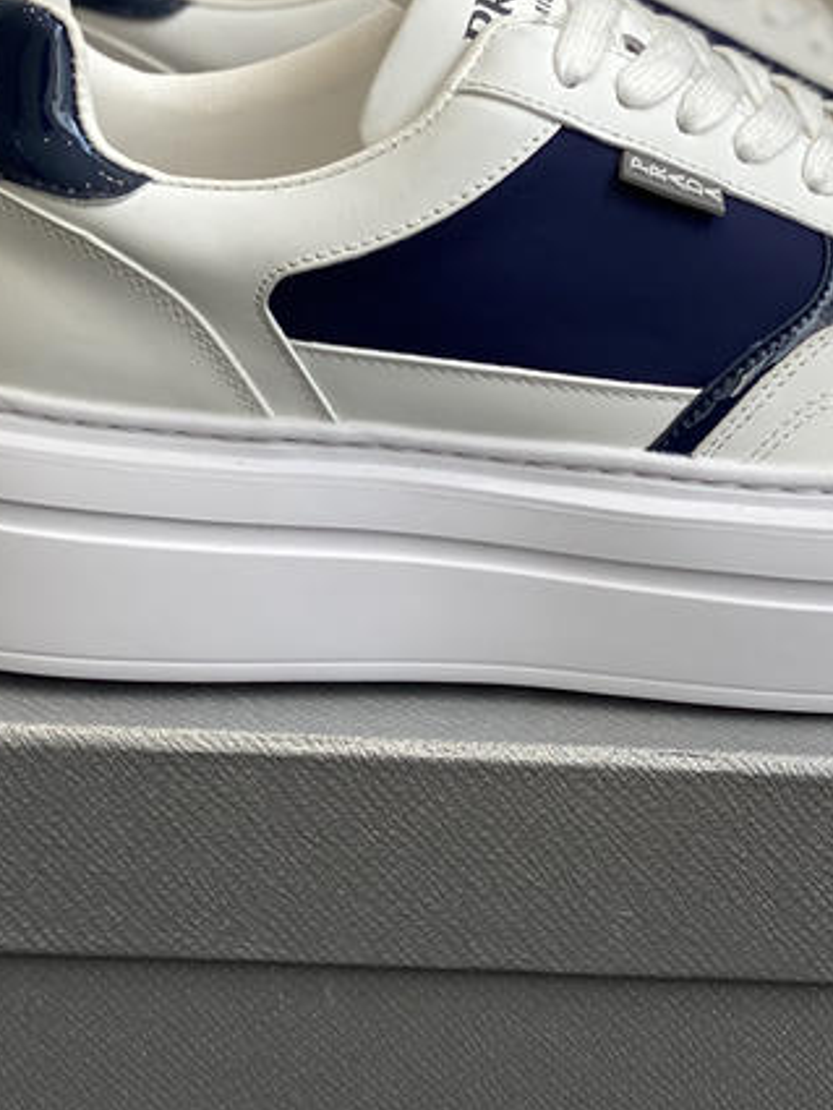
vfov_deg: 18.5
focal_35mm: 106
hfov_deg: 13.9
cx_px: 580
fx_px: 3399
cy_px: 389
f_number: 2
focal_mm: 6
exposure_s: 1/150
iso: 20
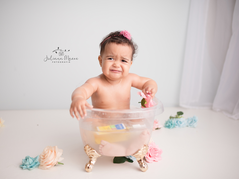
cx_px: 105
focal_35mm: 39
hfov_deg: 47.8
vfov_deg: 36.8
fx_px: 269
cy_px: 91
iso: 125
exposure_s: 1/200
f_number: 1.8
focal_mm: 35
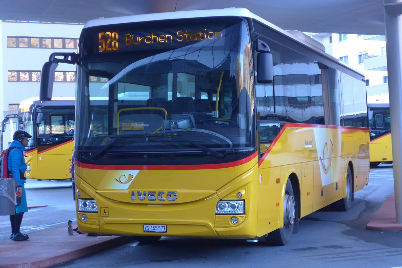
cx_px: 201
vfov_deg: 19.7
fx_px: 770
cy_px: 140
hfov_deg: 29.2
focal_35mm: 69
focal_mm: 13.4
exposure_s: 1/80
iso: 320
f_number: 3.9
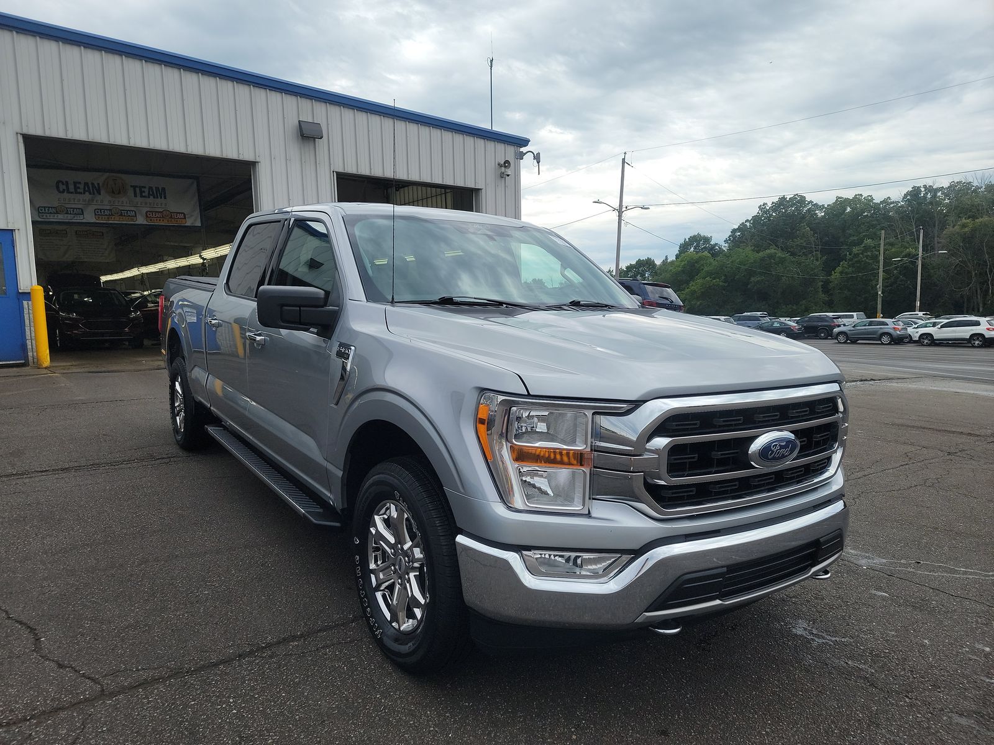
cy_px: 372
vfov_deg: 56.8
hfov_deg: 71.6
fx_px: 689
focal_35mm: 24
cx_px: 497
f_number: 1.8
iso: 50
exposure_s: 1/369
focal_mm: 6.7
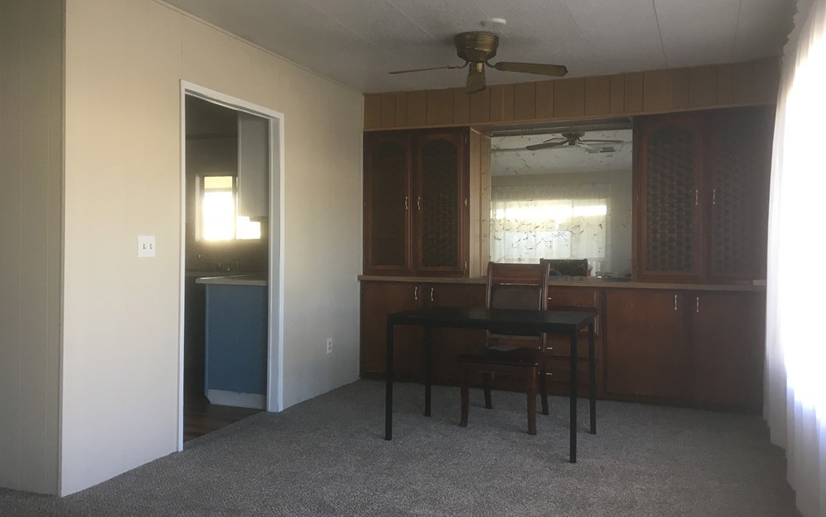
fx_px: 698
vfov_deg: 40.6
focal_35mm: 31
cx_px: 413
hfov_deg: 61.2
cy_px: 237
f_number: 2.2
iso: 32
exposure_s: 1/30
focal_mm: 4.15
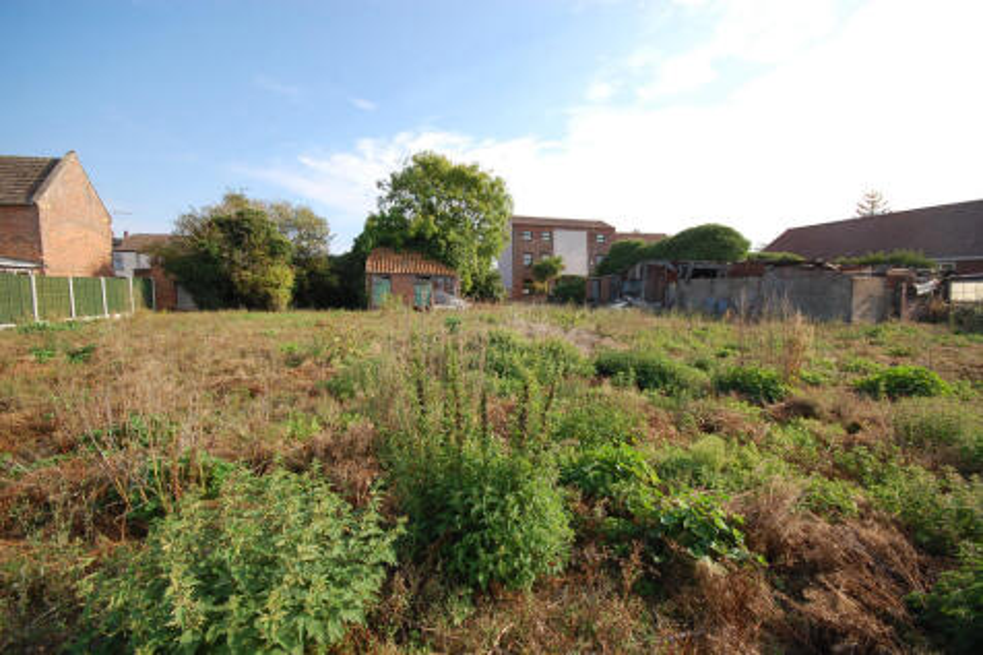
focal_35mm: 15
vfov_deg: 77.3
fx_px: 409
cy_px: 328
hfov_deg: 100.4
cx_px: 492
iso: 200
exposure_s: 1/250
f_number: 8
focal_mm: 10
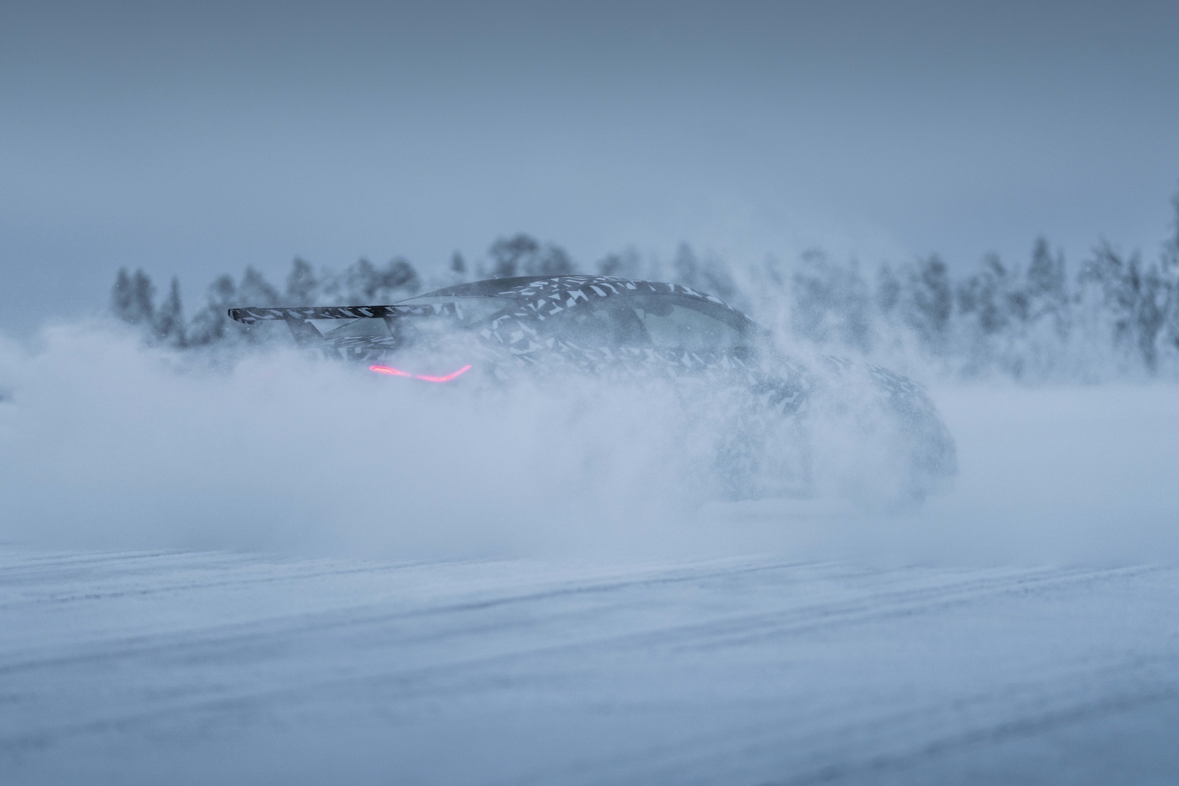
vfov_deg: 6.9
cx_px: 590
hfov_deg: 10.3
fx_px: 6549
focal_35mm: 200
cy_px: 393
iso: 500
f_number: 3.2
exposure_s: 1/500
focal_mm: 200
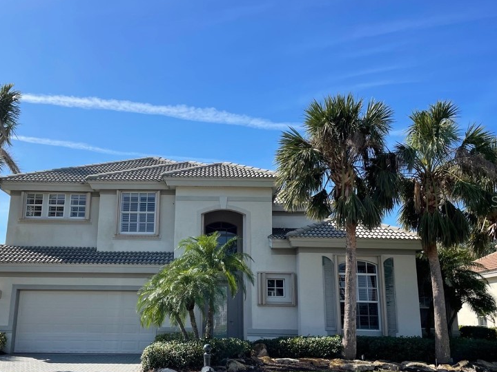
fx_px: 531
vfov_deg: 38.6
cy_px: 201
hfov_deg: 49.9
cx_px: 203
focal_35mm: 37
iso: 32
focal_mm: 4.2
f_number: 1.6
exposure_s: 1/3401
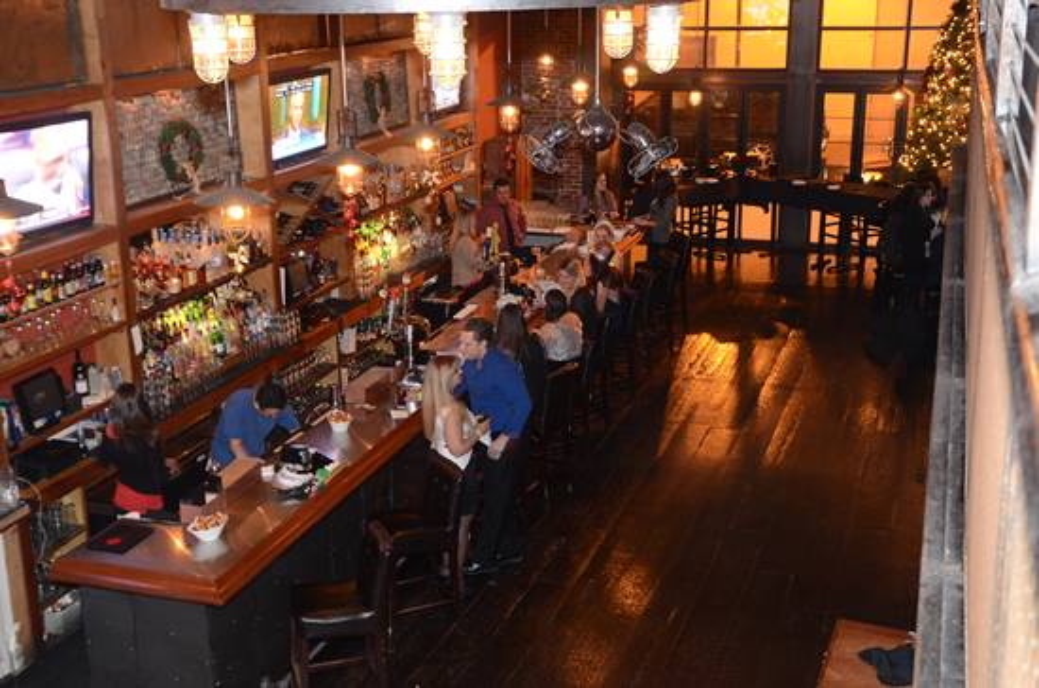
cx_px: 520
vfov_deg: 27.9
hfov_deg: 41.2
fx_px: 1382
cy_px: 344
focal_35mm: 48
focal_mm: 32
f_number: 4.5
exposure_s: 1/10
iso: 1250
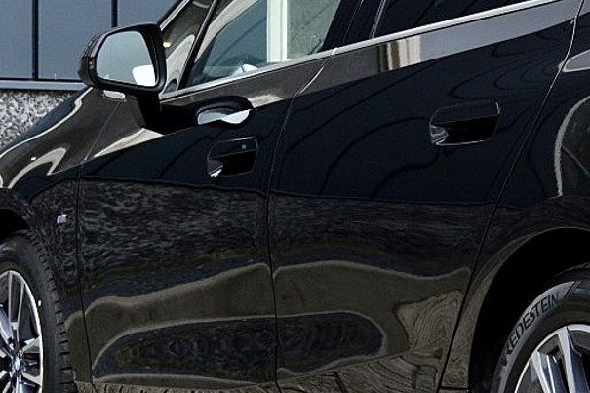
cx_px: 715
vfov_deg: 9.3
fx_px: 2418
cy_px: 193
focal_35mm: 148
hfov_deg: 13.5
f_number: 7.1
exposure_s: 1/60
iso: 800
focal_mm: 31
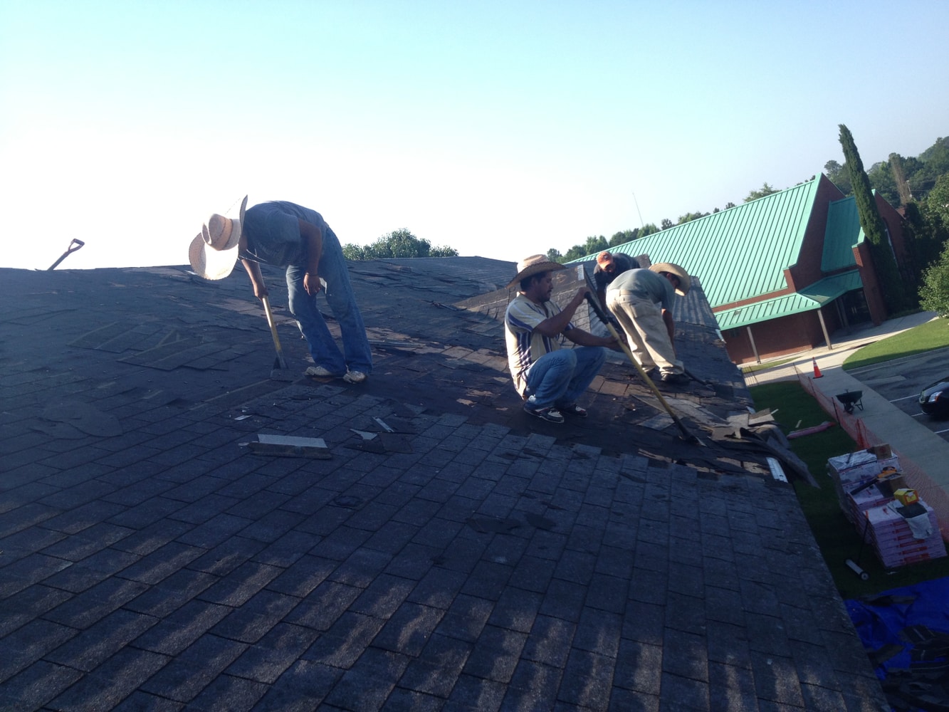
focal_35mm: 35
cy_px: 356
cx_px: 474
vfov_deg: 40.7
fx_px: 960
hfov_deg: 52.6
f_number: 2.4
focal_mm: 4.28
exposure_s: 1/630
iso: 50
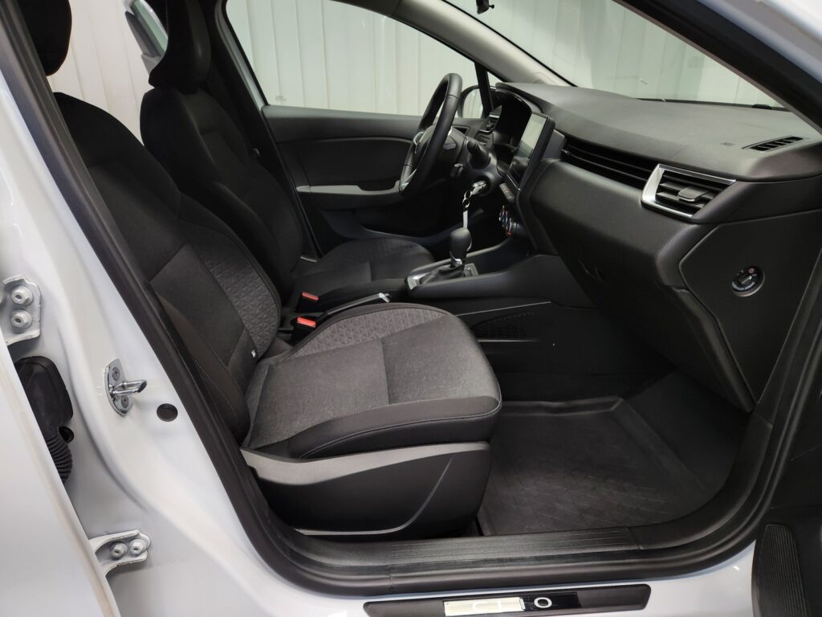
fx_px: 546
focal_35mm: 23
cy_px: 308
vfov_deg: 58.9
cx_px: 411
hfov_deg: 73.9
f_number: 1.8
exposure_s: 1/100
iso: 125
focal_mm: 5.4
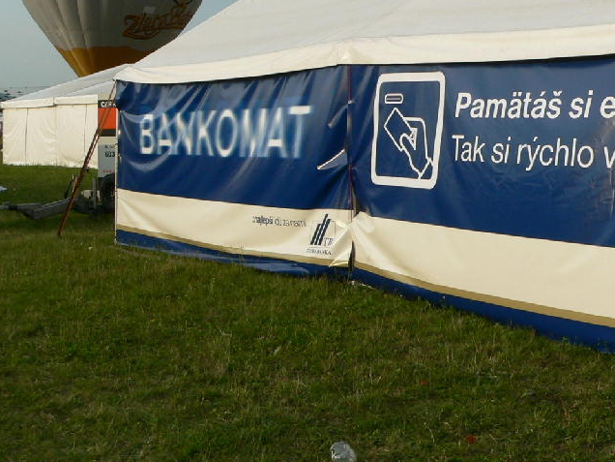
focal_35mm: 58
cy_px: 142
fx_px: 1030
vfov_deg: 25.1
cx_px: 437
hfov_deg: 32.8
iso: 80
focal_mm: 6
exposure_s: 1/500
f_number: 4.6
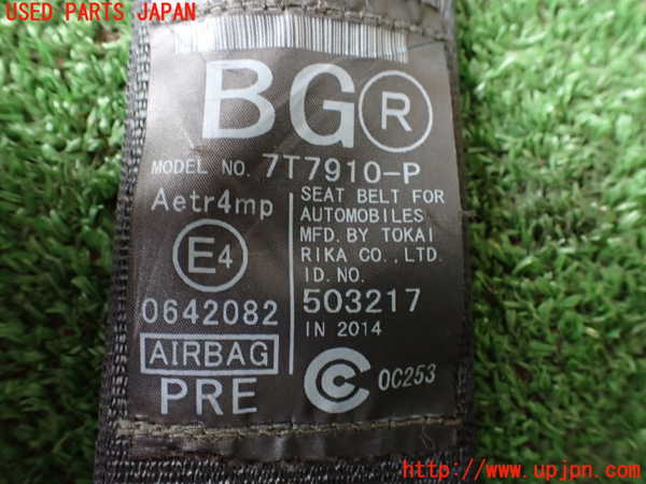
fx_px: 560
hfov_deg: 60.0
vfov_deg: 46.8
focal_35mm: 30
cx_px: 323
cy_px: 242
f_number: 2.3
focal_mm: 5.4
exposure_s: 1/30
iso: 800
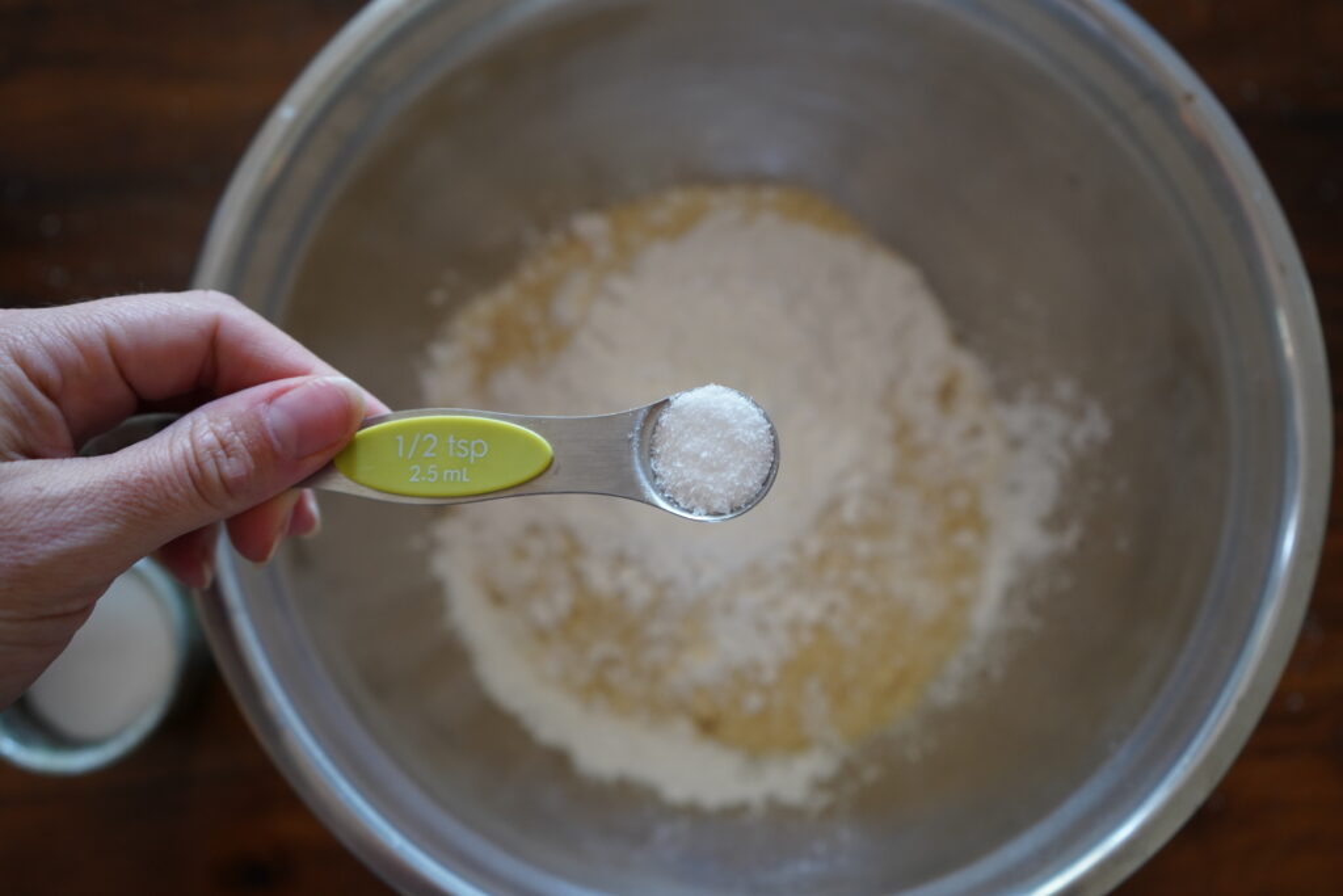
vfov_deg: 40.0
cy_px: 448
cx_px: 672
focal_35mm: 33
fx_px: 1231
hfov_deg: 57.2
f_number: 4
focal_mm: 33
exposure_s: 1/60
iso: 1250
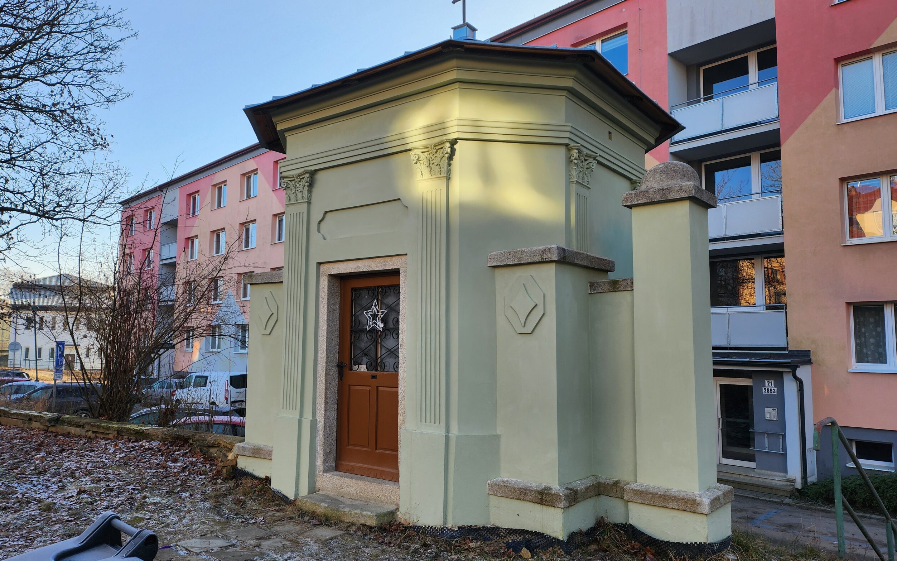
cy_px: 276
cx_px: 446
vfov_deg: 47.6
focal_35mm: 26
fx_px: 636
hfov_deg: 70.4
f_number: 1.8
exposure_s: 1/914
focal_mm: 5
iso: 50
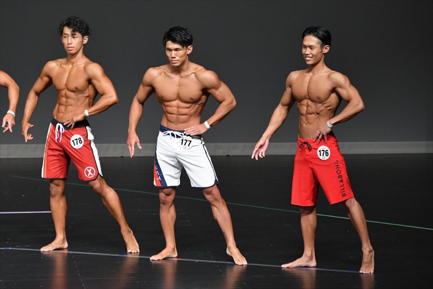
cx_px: 216
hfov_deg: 6.5
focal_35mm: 315
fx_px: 3787
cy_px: 144
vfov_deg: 4.4
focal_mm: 210
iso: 4000
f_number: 5.6
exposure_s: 1/400
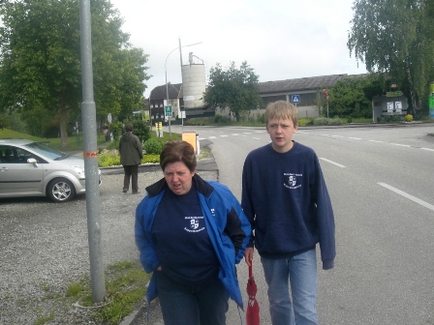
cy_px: 162
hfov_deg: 49.0
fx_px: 476
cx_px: 217
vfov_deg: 37.7
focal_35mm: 38
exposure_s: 1/250
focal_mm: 6.3
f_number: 4.4
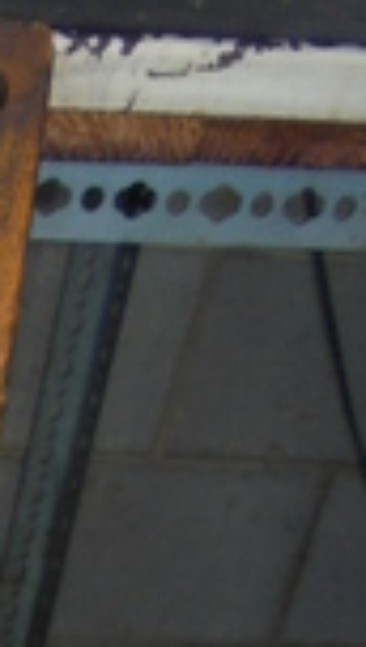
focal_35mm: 108
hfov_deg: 10.0
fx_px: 1855
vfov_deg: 17.1
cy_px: 1077
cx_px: -492
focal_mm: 4.6
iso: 200
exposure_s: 1/30
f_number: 3.5
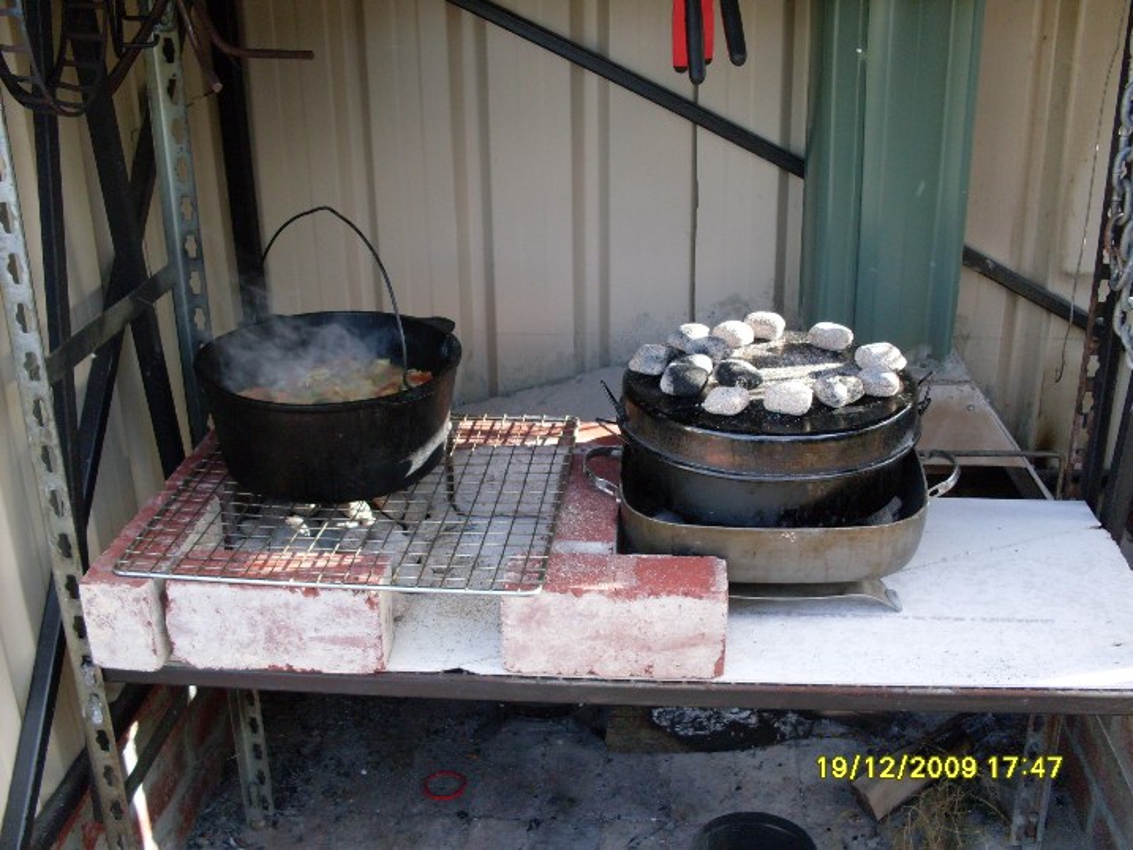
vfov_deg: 37.7
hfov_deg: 49.0
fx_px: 1244
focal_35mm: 38
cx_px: 566
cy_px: 425
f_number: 2.8
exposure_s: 1/90
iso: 80
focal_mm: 6.3
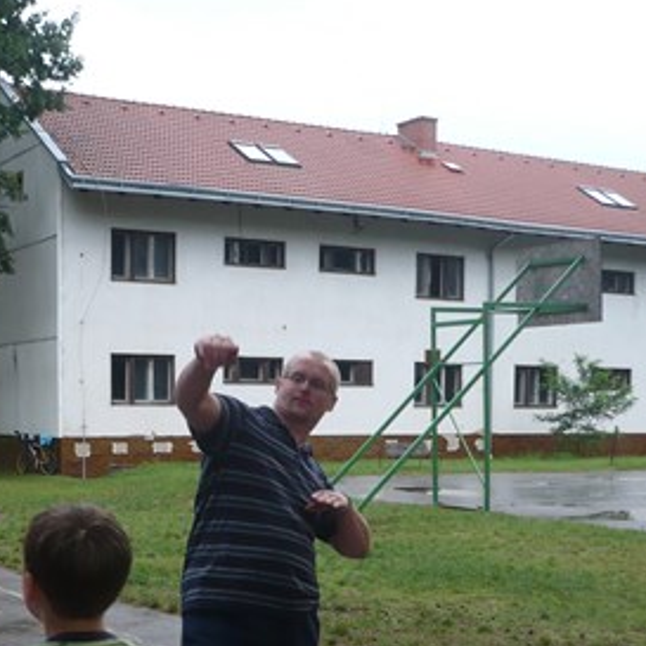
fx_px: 1182
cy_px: 513
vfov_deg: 29.9
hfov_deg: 30.4
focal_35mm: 56
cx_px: 239
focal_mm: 5.8
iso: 125
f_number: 2.8
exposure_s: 1/125
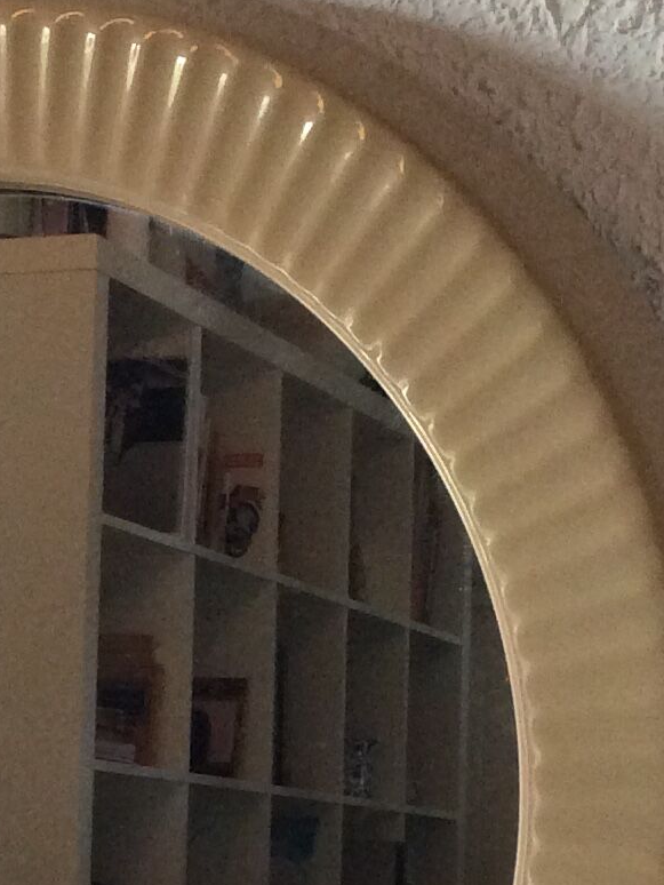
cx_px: 106
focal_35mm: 107
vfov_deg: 18.1
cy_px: 800
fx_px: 2735
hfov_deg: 13.8
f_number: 2.4
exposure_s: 1/25
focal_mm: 3.3
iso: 160
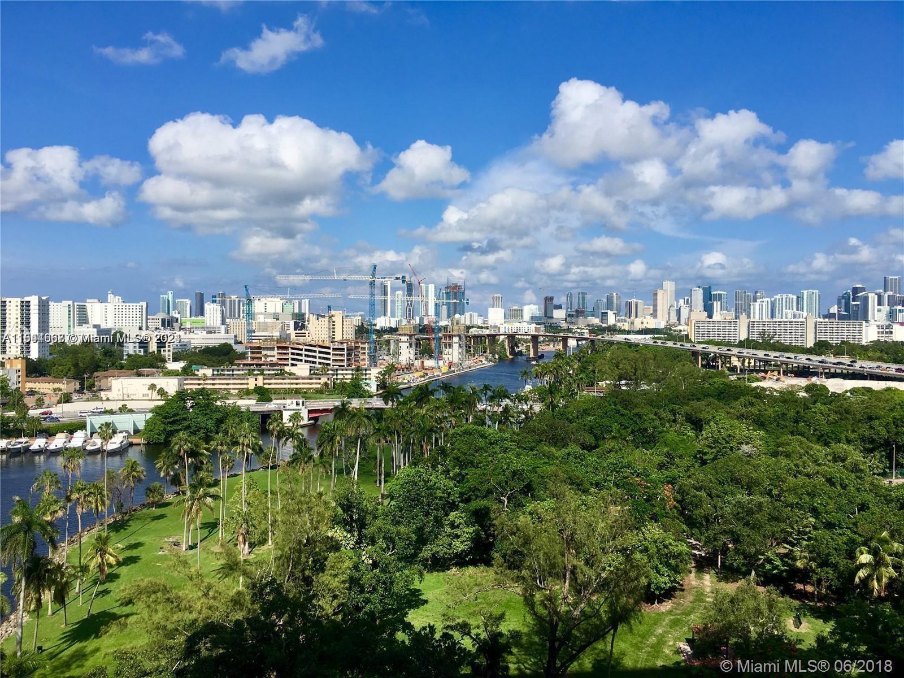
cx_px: 452
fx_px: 757
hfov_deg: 61.7
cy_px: 339
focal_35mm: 29
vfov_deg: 48.2
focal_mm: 4.15
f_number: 2.2
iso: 25
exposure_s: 1/2137
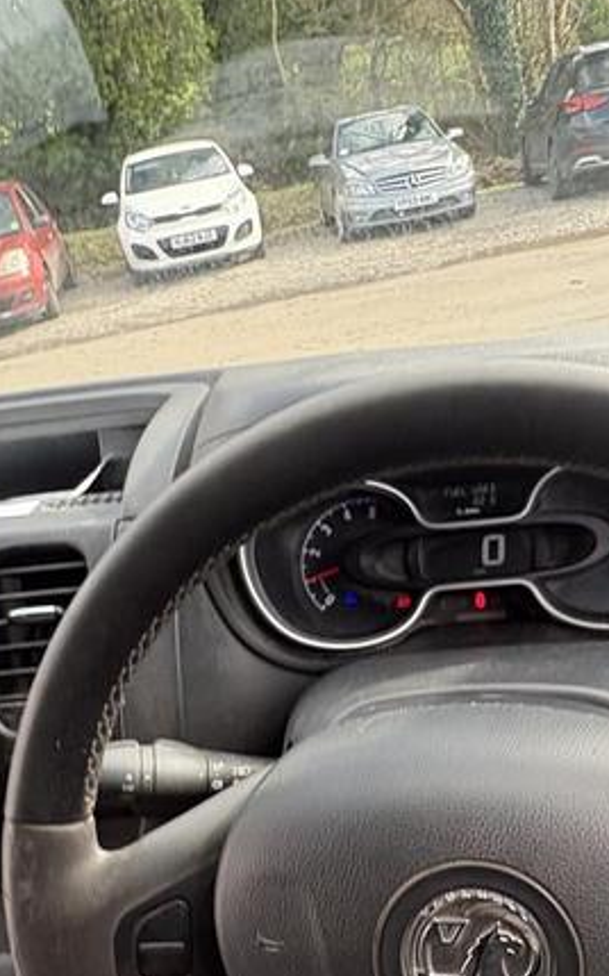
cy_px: 628
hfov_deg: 40.5
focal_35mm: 31
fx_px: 823
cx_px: 339
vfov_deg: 60.2
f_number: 2.2
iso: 125
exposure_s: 1/99
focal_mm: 2.22
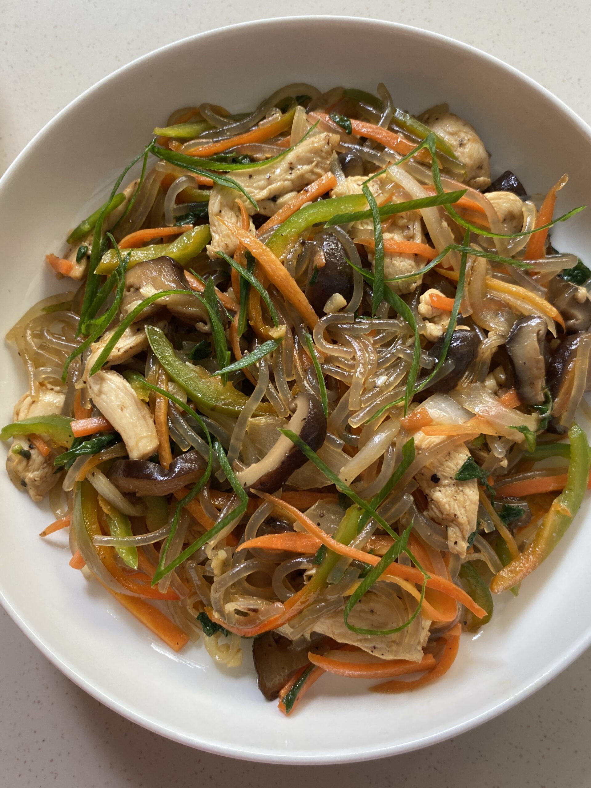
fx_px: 592
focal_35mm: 26
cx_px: 296
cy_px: 394
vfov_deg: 67.3
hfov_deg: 53.1
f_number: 1.8
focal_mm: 4.25
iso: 125
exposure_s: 1/74
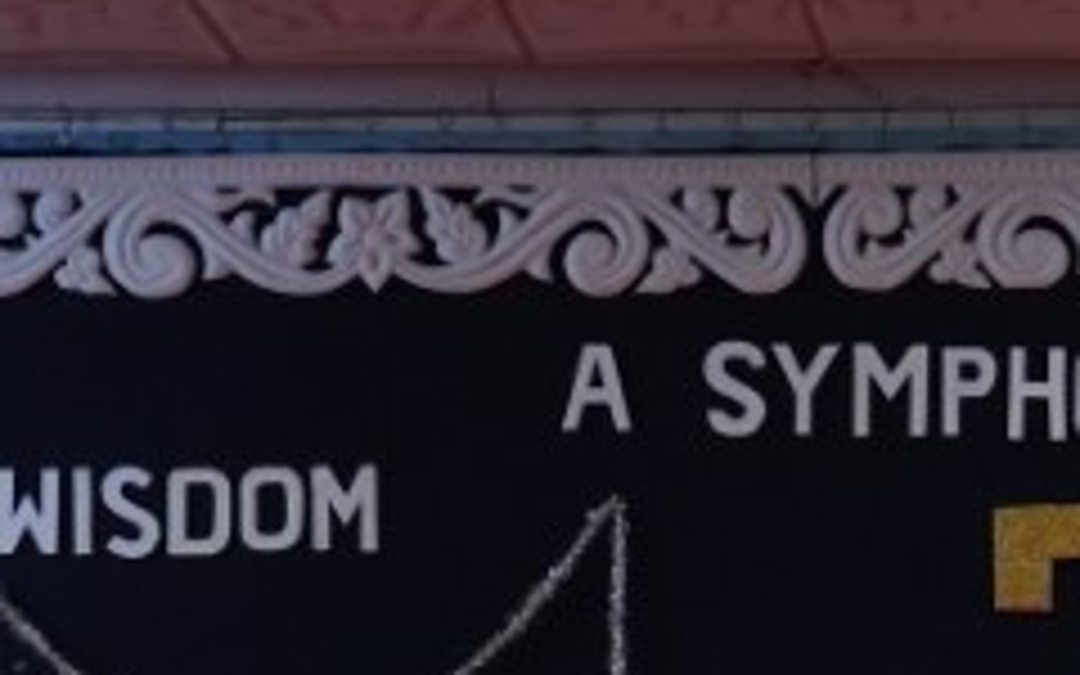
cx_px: 1449
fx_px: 7093
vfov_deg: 5.4
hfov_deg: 8.6
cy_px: 1116
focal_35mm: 241
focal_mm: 35
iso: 1600
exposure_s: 1/250
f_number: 5
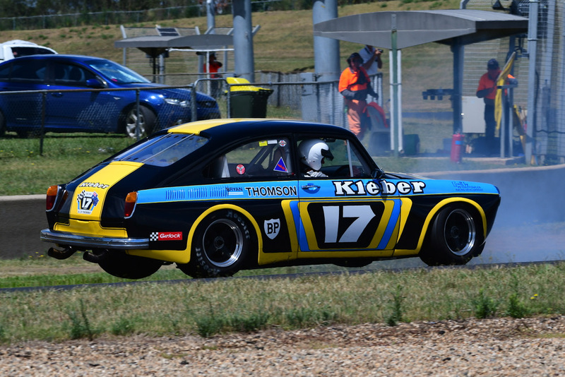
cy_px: 188
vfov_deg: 4.4
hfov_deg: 6.5
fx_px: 4945
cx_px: 282
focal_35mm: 315
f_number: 11
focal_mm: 210
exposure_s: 1/640
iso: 250
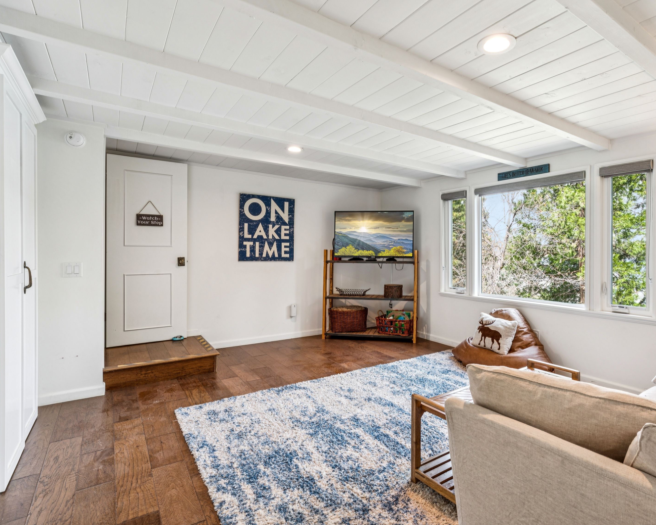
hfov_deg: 81.6
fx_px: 376
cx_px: 380
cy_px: 251
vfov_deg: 69.8
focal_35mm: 19
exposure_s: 1/2
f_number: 13
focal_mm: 16.3
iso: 100
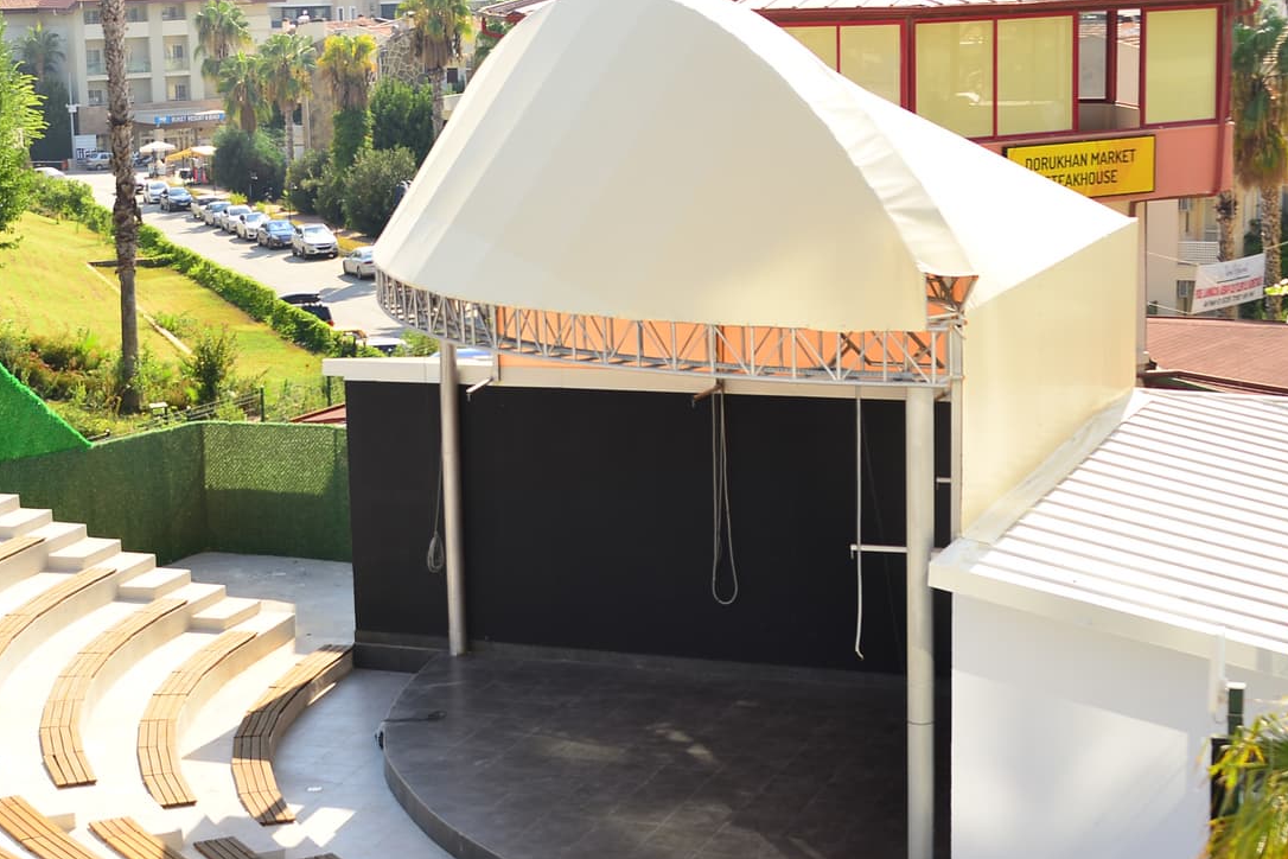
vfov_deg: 19.5
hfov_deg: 28.7
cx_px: 438
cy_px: 446
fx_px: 2504
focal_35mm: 70
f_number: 4
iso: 160
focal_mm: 38
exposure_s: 1/640
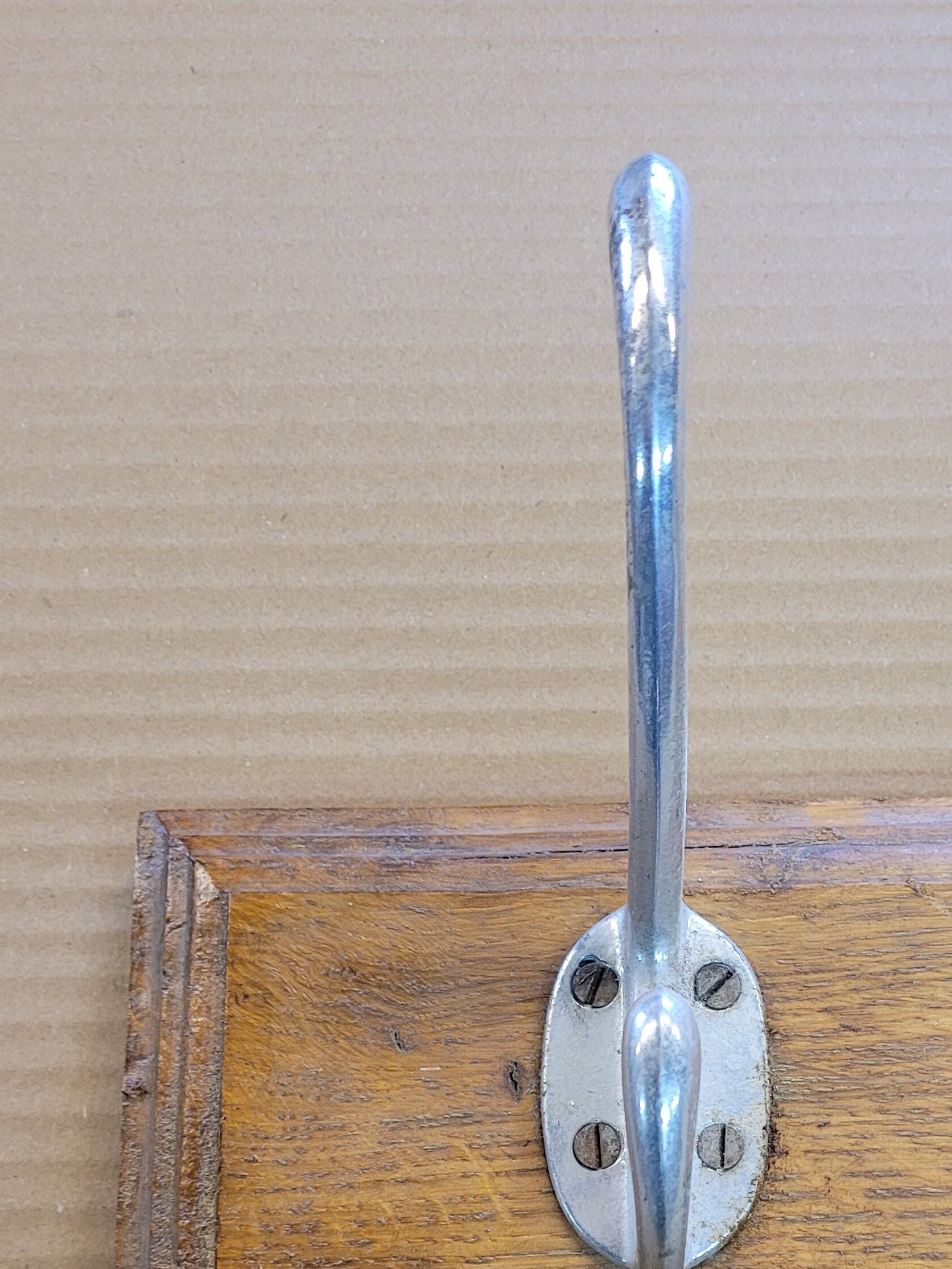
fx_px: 1723
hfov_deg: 30.5
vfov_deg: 38.4
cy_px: 1070
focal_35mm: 47
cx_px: 668
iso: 200
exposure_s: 1/100
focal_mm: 5.4
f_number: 1.8
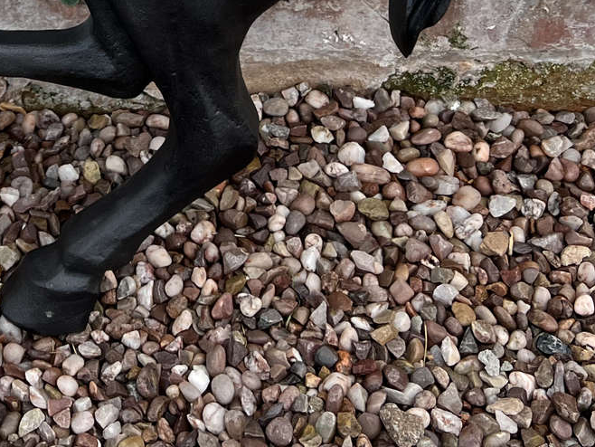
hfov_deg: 24.0
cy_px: -206
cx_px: 61
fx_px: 1358
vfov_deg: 17.0
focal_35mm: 79
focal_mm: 5.7
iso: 50
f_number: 1.5
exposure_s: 1/1488
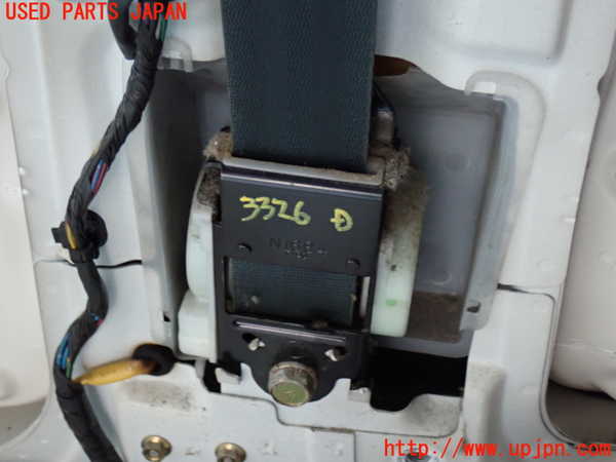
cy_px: 231
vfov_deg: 27.0
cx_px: 308
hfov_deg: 35.5
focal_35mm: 54
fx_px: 961
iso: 800
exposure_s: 1/15
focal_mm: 9.65
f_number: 3.3
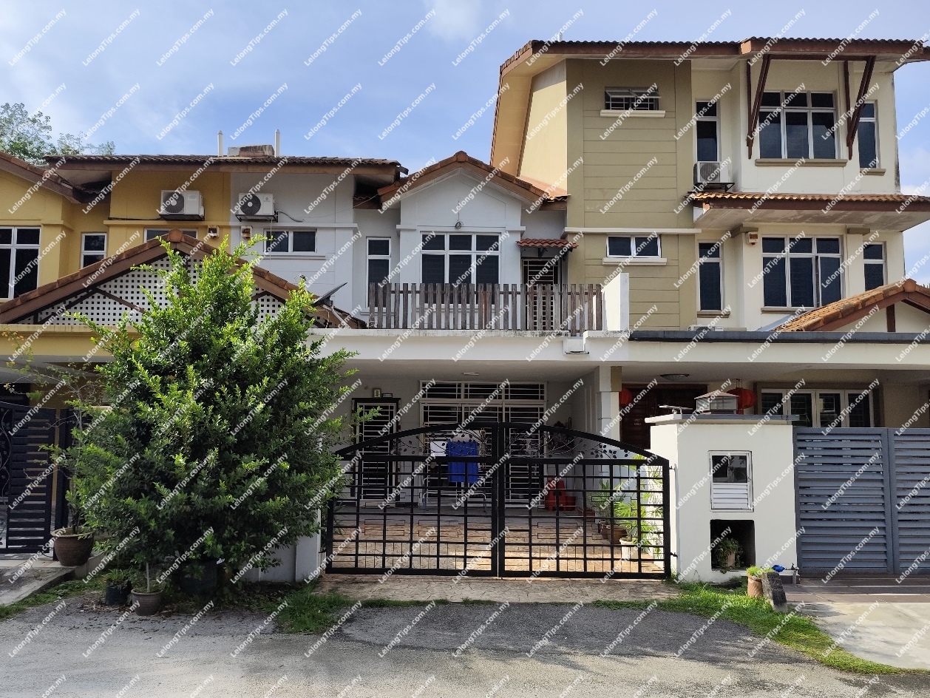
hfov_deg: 73.9
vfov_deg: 58.9
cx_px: 465
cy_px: 349
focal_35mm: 23
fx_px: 618
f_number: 1.65
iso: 50
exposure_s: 1/1380
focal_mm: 6.14
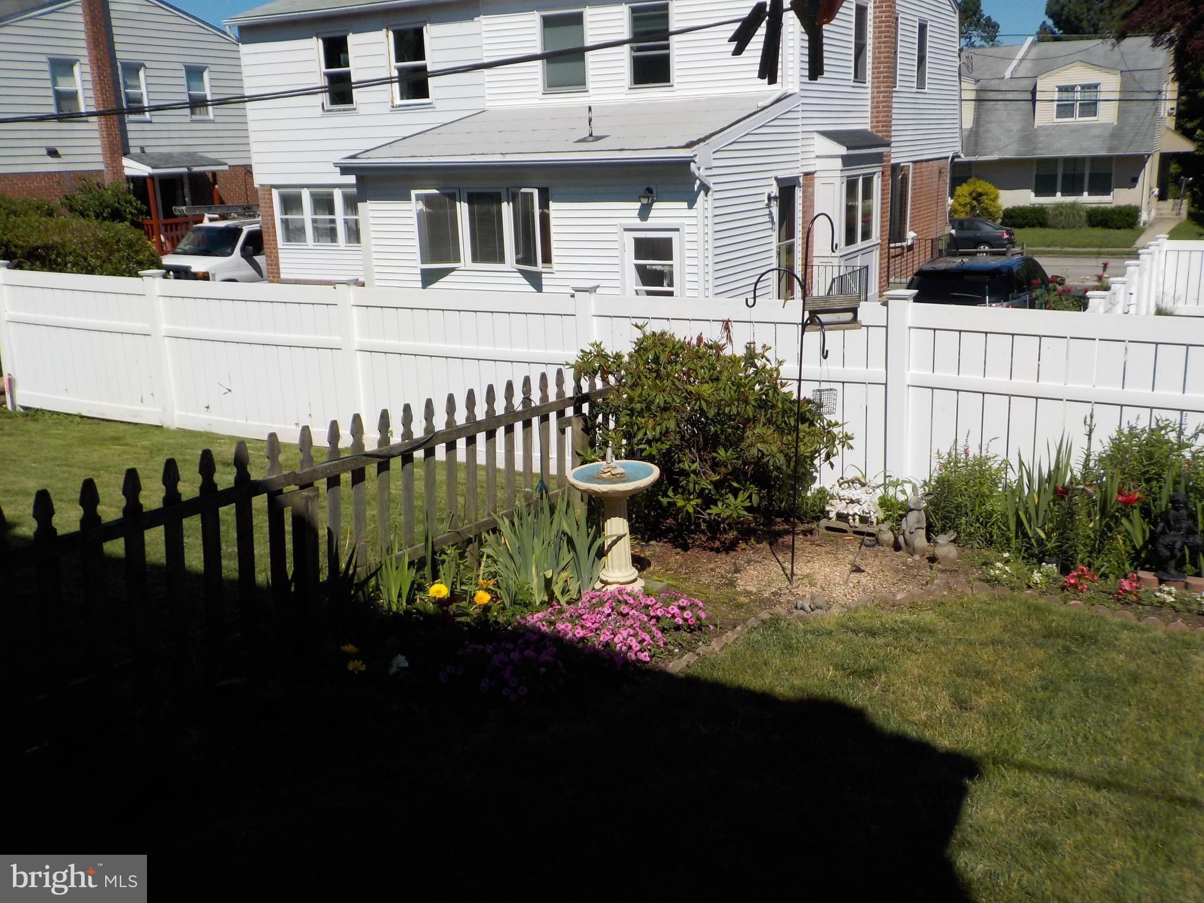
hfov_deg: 60.0
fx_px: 1043
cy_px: 452
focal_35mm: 30
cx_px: 602
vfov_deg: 46.8
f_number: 6.6
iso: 125
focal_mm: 4.1
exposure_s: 1/640
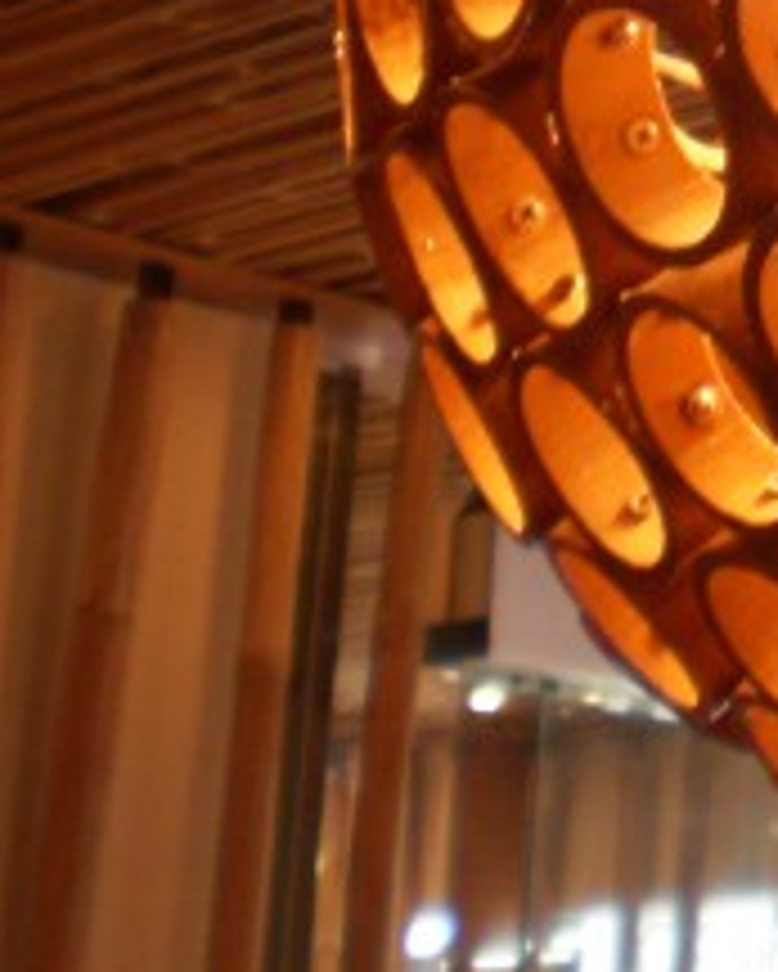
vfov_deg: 14.5
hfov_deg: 11.0
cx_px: 1435
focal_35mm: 130
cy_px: -68
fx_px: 3739
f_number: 3.1
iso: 125
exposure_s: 1/13
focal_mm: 6.3
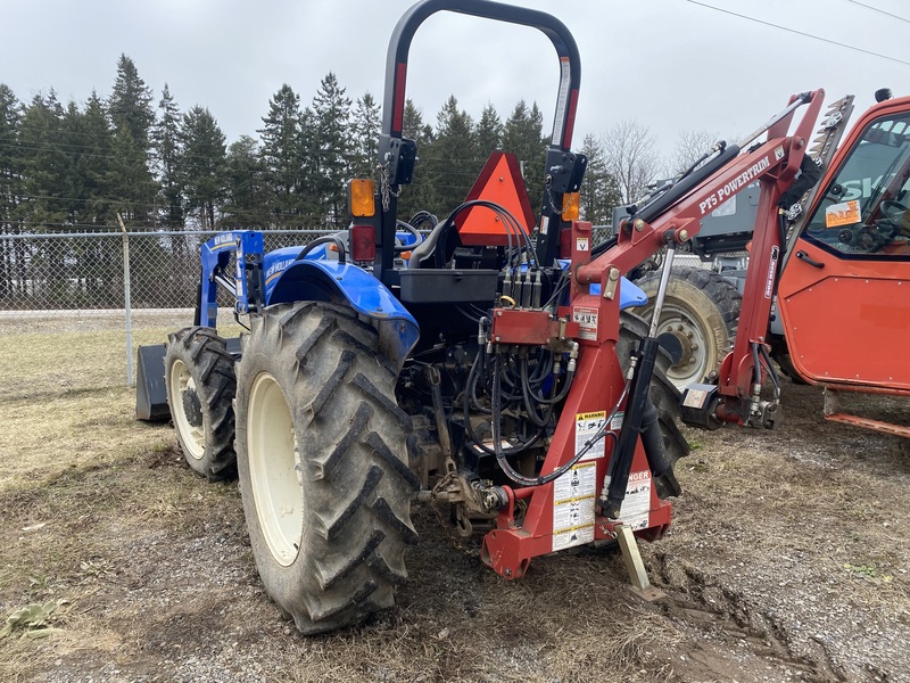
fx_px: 683
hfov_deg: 67.3
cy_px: 342
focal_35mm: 26
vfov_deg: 53.1
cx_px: 455
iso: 32
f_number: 1.8
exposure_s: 1/1135
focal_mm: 4.25
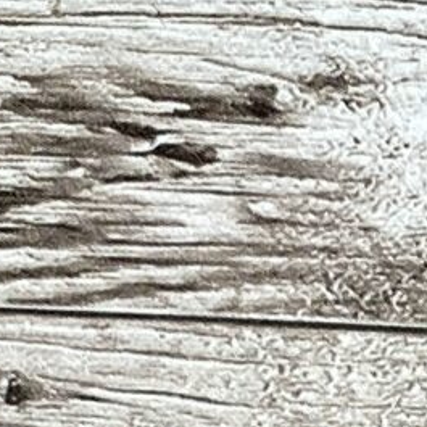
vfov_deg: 7.0
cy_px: 1302
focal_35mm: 222
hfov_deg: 7.6
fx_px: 3098
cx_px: 828
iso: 32
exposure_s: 1/100
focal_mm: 4.25
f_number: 1.8
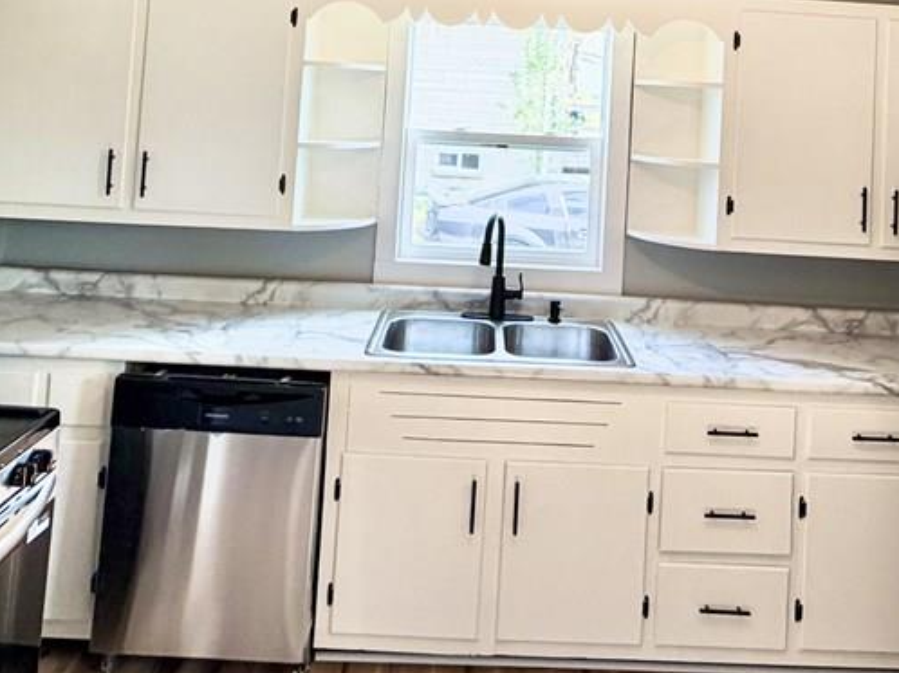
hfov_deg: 51.2
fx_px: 934
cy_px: 41
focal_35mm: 36
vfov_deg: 36.6
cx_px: 514
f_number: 2.2
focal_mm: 2.22
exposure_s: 1/121
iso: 250
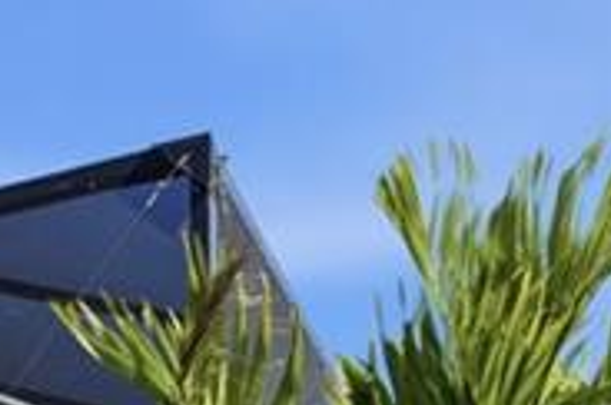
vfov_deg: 10.7
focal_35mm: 106
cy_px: 1008
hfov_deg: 16.0
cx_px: -535
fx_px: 1796
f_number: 8
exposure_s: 1/4000
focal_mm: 19
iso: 640
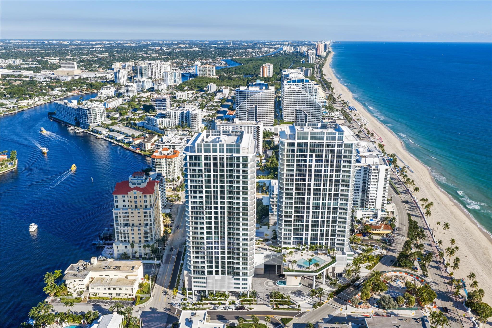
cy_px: 164
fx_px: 383
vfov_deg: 46.4
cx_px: 246
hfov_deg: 65.5
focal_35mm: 28
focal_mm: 14.45
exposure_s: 1/100
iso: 100
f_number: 5
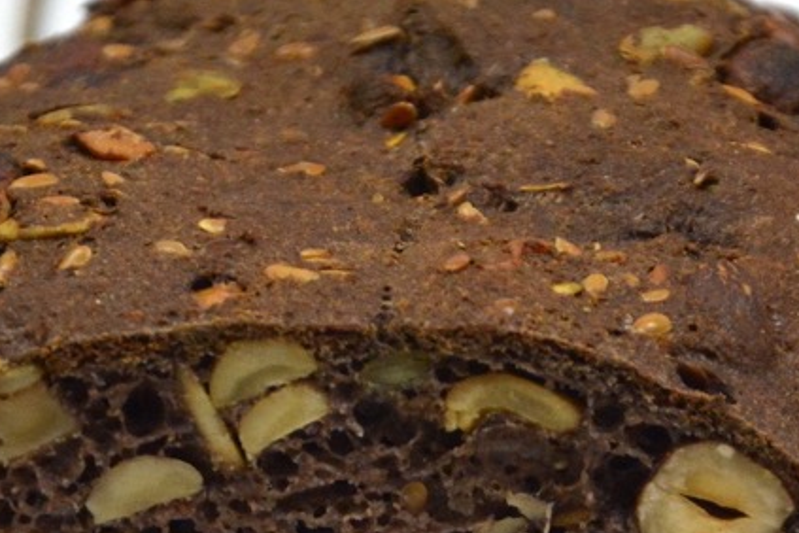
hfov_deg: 4.3
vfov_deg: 2.9
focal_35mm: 477
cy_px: 623
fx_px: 10575
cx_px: 484
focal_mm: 105
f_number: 5.6
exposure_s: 1/125
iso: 2000
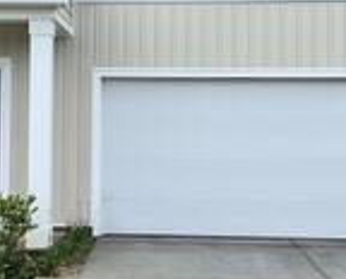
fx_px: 729
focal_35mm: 71
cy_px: 90
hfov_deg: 26.6
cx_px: 120
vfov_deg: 21.6
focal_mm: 5.7
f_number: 1.5
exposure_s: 1/3356
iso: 50
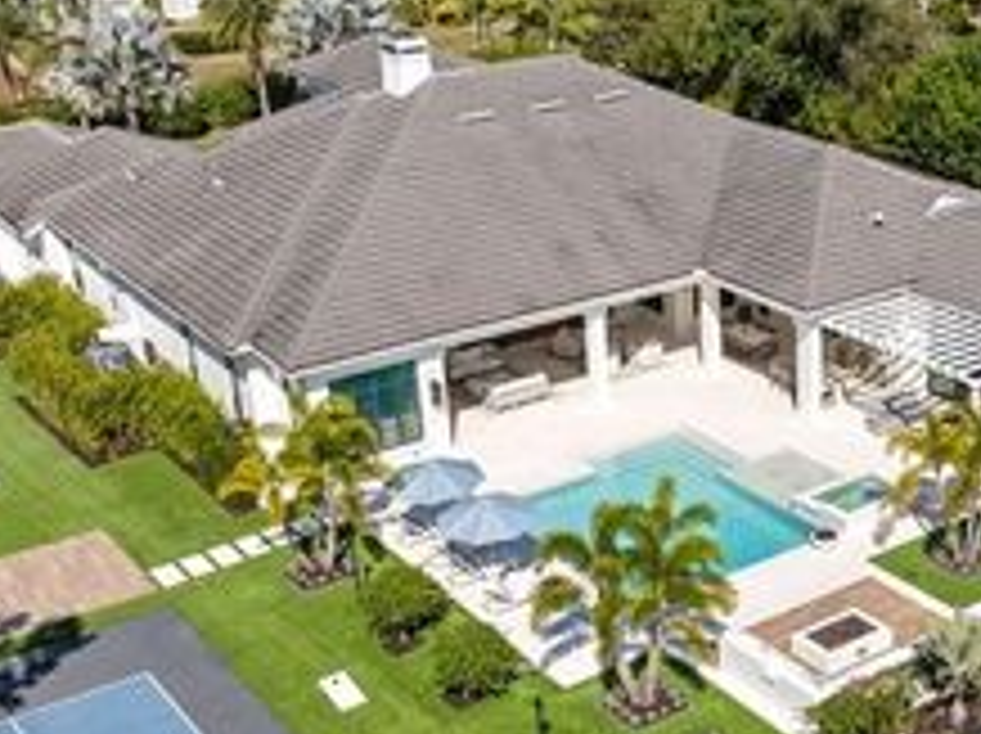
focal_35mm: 55
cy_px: 464
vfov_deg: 26.4
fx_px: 1557
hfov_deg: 33.7
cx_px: 819
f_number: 2.8
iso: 130
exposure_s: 1/640
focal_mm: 12.3
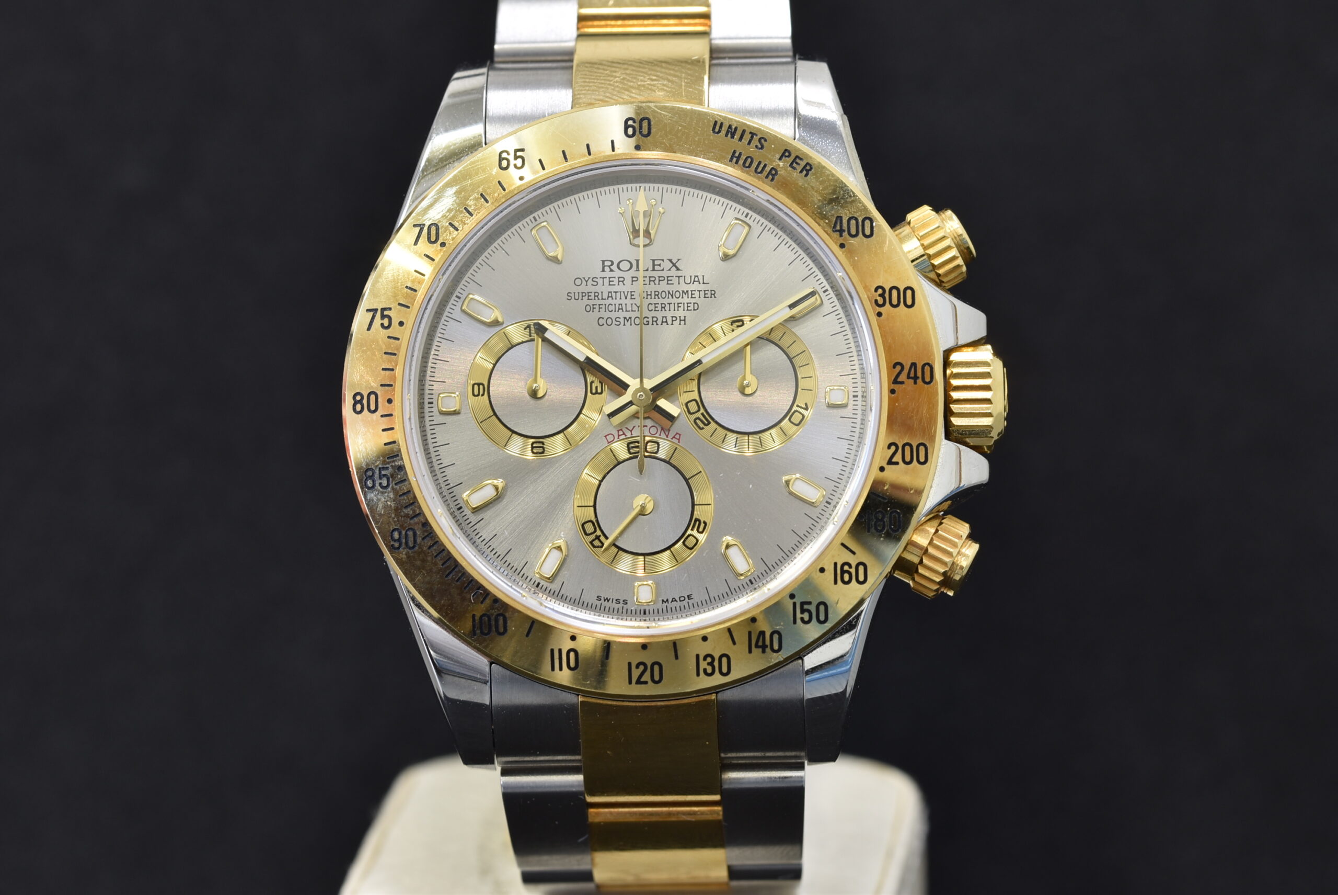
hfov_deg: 15.2
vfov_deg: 10.2
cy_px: 448
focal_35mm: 135
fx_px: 5021
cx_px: 669
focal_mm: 90
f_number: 11
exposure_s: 1/2.5
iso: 100
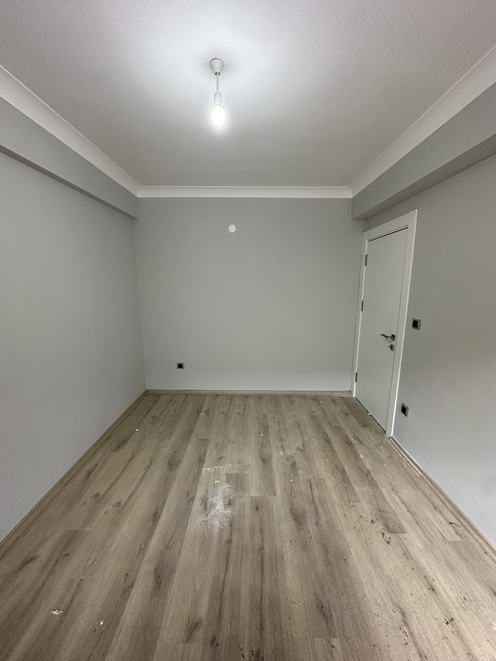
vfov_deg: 102.1
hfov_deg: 85.7
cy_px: 330
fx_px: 267
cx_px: 248
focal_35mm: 14
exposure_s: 1/100
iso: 250
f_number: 2.2
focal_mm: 2.22
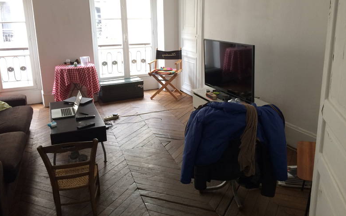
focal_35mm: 31
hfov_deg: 61.2
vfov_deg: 40.4
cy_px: 87
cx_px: 172
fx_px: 292
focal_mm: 4.15
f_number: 2.2
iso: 125
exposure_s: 1/33
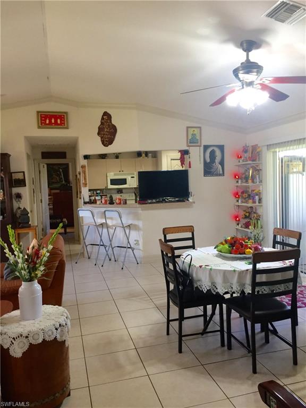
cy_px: 204
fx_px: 342
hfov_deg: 48.2
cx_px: 153
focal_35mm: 29
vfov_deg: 61.7
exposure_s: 1/30
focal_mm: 4.15
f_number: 2.2
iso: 100
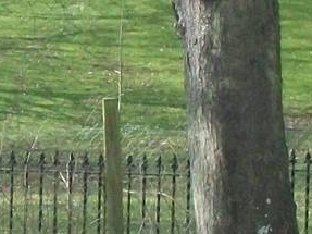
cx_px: -432
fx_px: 4829
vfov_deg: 2.8
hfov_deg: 3.6
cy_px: 357
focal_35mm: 536
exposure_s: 1/500
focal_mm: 17.1
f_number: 5.2
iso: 312
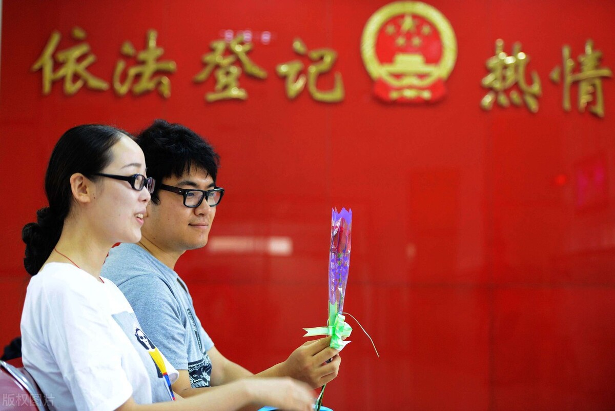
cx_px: 308
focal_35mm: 70
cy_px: 206
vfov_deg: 19.5
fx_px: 1196
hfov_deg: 28.8
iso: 1800
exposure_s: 1/50
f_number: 2.8
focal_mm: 70
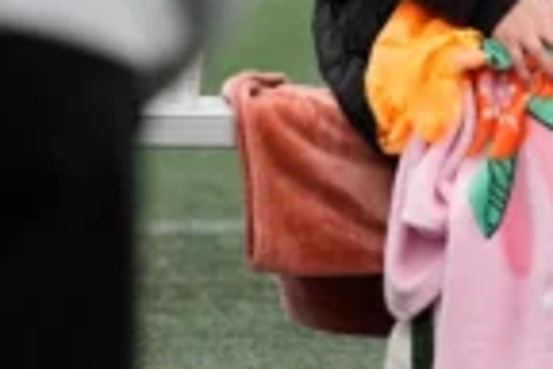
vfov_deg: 1.5
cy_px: -173
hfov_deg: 2.2
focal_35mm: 936
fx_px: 14377
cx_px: 580
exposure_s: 1/1250
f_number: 2.8
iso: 400
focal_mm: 300
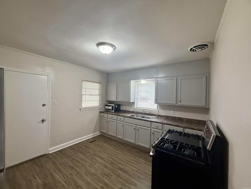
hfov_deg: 102.1
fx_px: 102
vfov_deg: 85.7
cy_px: 94
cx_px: 126
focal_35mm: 14
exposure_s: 1/120
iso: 320
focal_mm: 2.22
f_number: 2.2
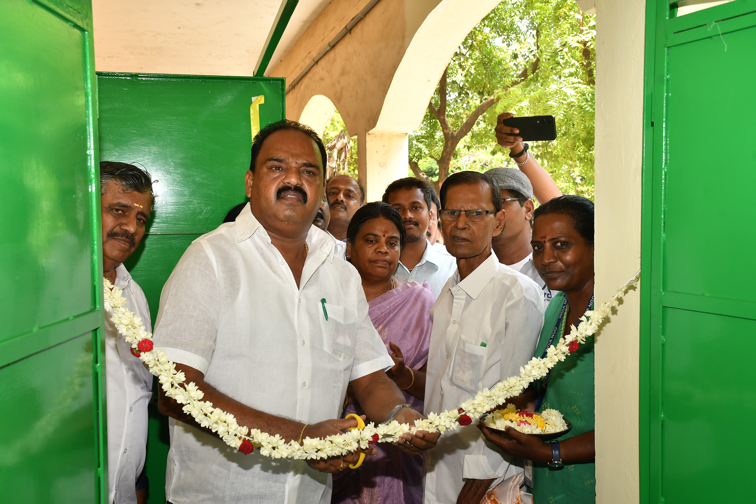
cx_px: 378
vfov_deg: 33.4
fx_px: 840
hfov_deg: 48.5
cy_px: 252
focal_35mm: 40
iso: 500
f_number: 8
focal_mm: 27
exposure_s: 1/125
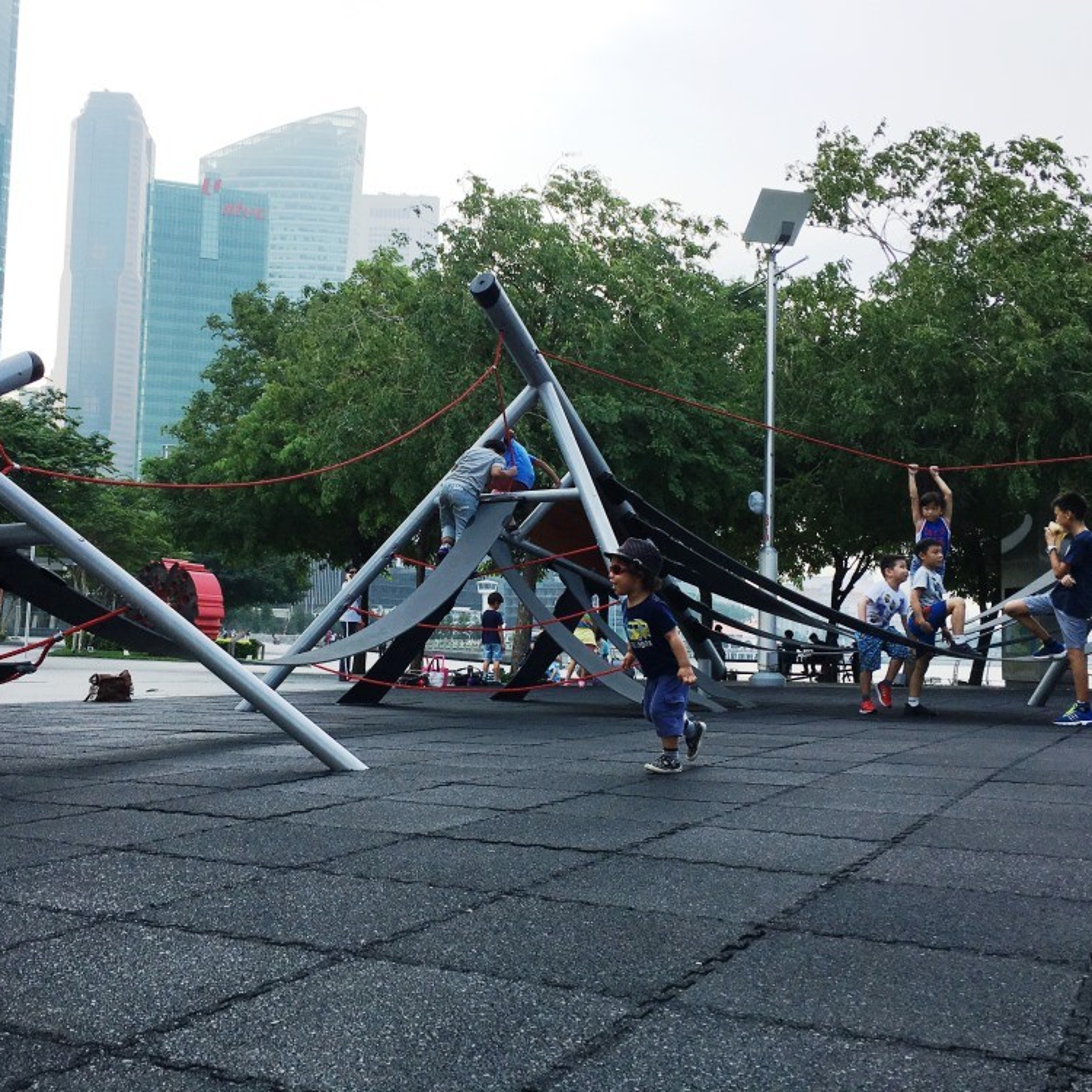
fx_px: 1249
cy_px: 534
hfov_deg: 47.2
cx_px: 496
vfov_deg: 47.2
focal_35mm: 35
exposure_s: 1/1115
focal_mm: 4.15
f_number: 2.2
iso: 25
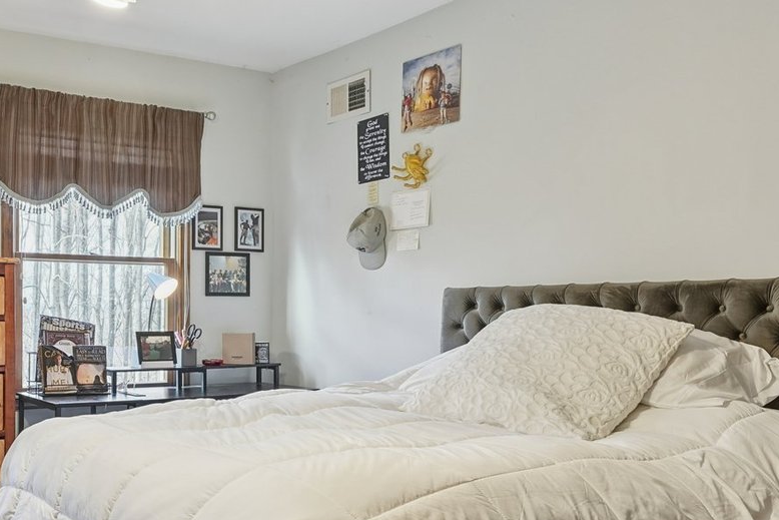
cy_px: 313
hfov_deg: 47.3
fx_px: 801
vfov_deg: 35.8
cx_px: 97
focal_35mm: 37
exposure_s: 1/15
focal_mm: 16
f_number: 8
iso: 400
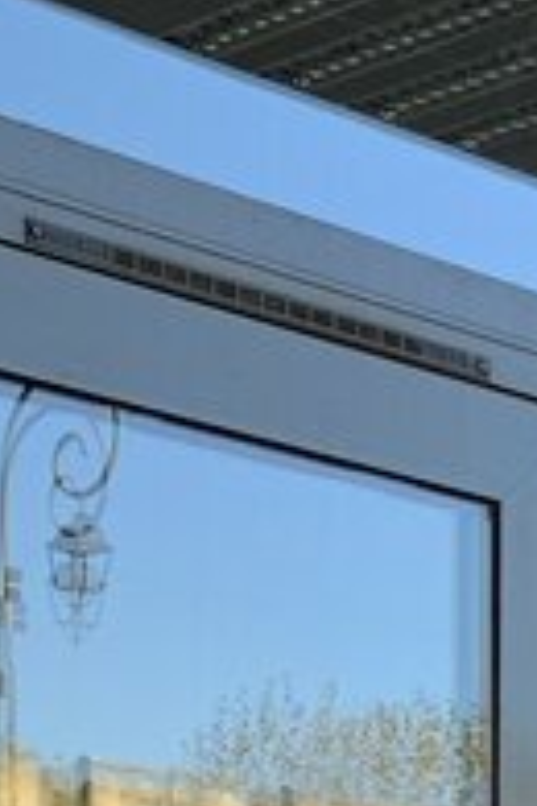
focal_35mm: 133
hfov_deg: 9.7
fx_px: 2976
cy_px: 1319
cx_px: 1045
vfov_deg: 14.1
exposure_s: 1/298
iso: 25
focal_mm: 4.25
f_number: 1.8
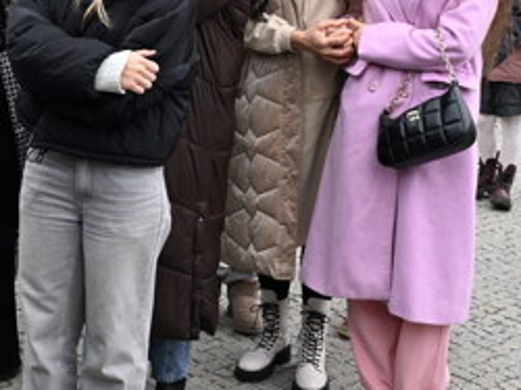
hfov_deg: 24.9
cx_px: 100
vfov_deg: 19.0
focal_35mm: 77
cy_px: 90
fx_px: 1158
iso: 1250
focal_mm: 29
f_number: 5.6
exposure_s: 1/1250
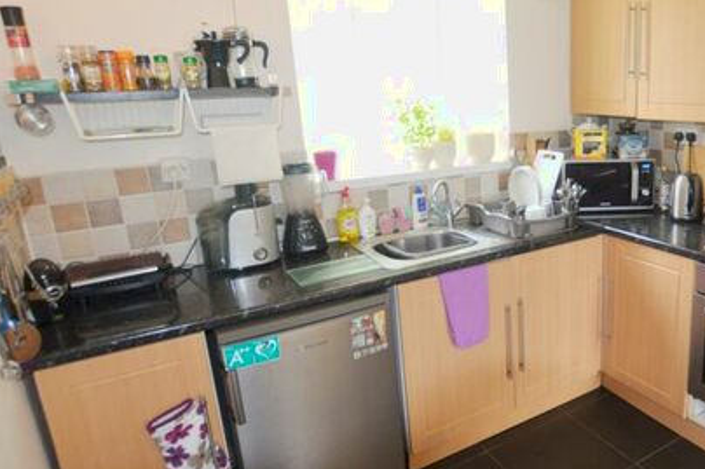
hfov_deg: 64.6
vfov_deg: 49.5
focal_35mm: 26
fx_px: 509
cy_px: 221
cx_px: 541
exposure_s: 1/60
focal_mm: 10
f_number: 3.5
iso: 720
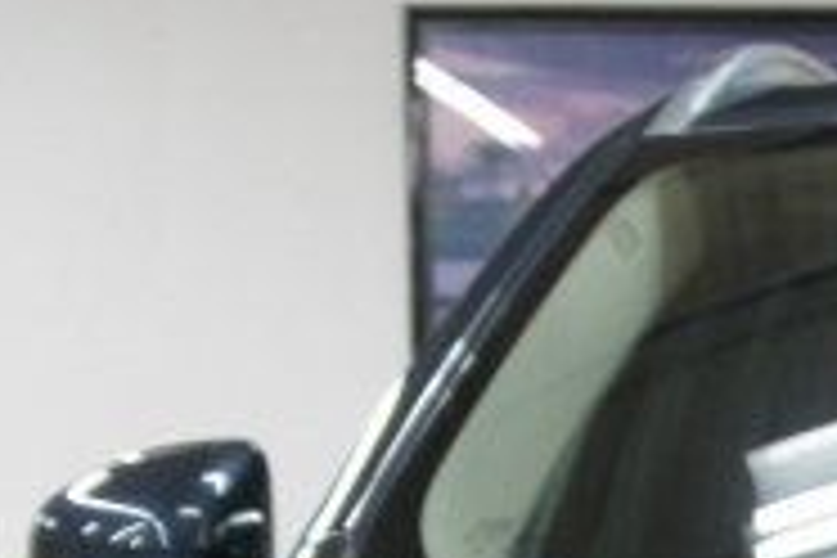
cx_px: 1472
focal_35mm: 198
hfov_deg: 9.9
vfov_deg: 6.5
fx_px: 4603
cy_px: 1438
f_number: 4
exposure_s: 1/40
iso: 400
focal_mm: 24
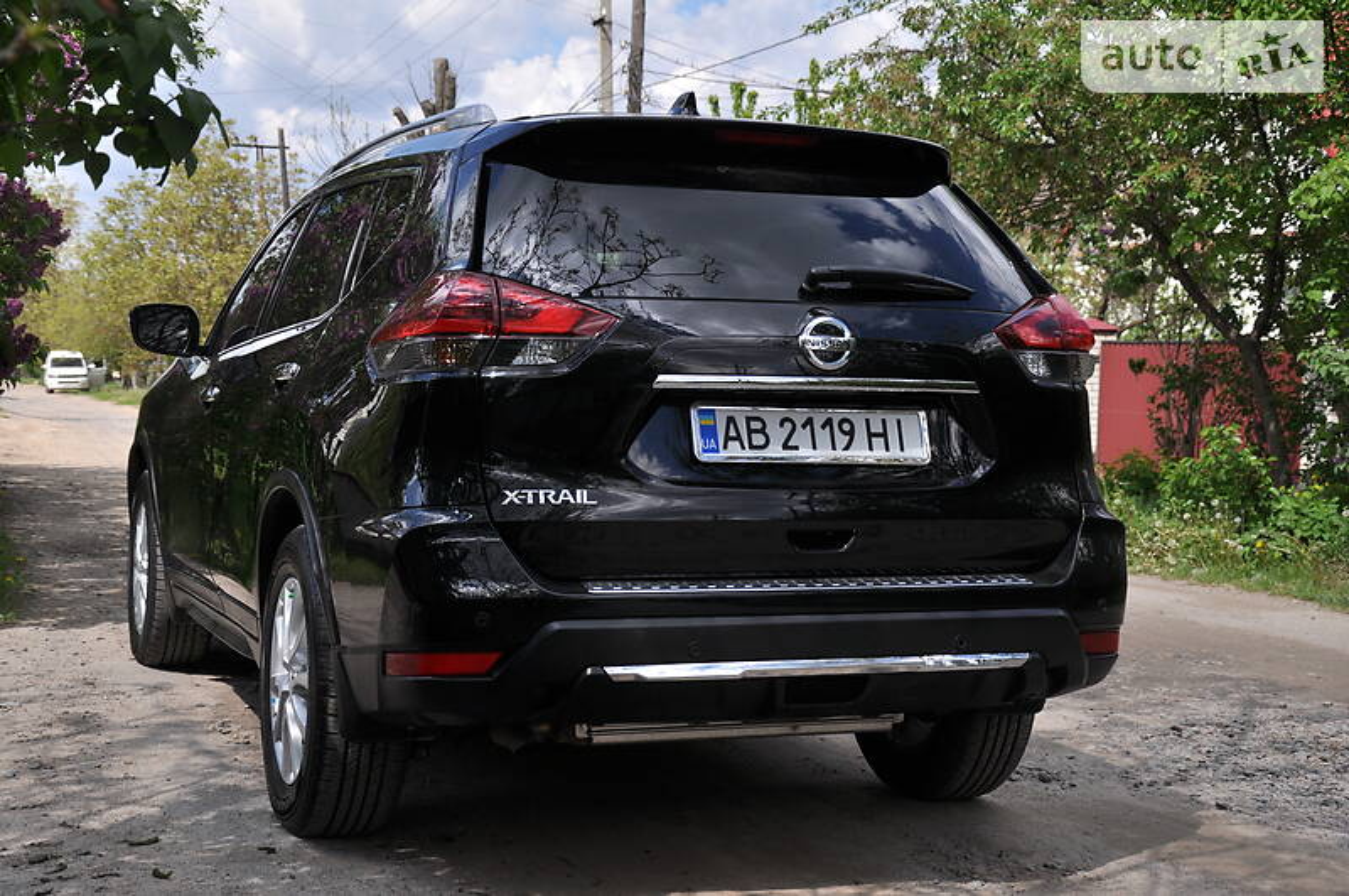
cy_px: 448
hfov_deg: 37.9
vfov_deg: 25.7
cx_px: 674
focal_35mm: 52
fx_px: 1964
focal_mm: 35
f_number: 4.5
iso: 200
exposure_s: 1/1250
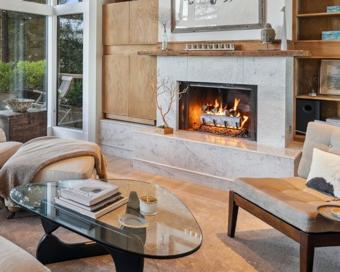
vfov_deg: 42.2
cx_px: 71
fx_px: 342
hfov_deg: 49.9
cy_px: 71
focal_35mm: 34
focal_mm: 17
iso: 250
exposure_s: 1/15
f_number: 8
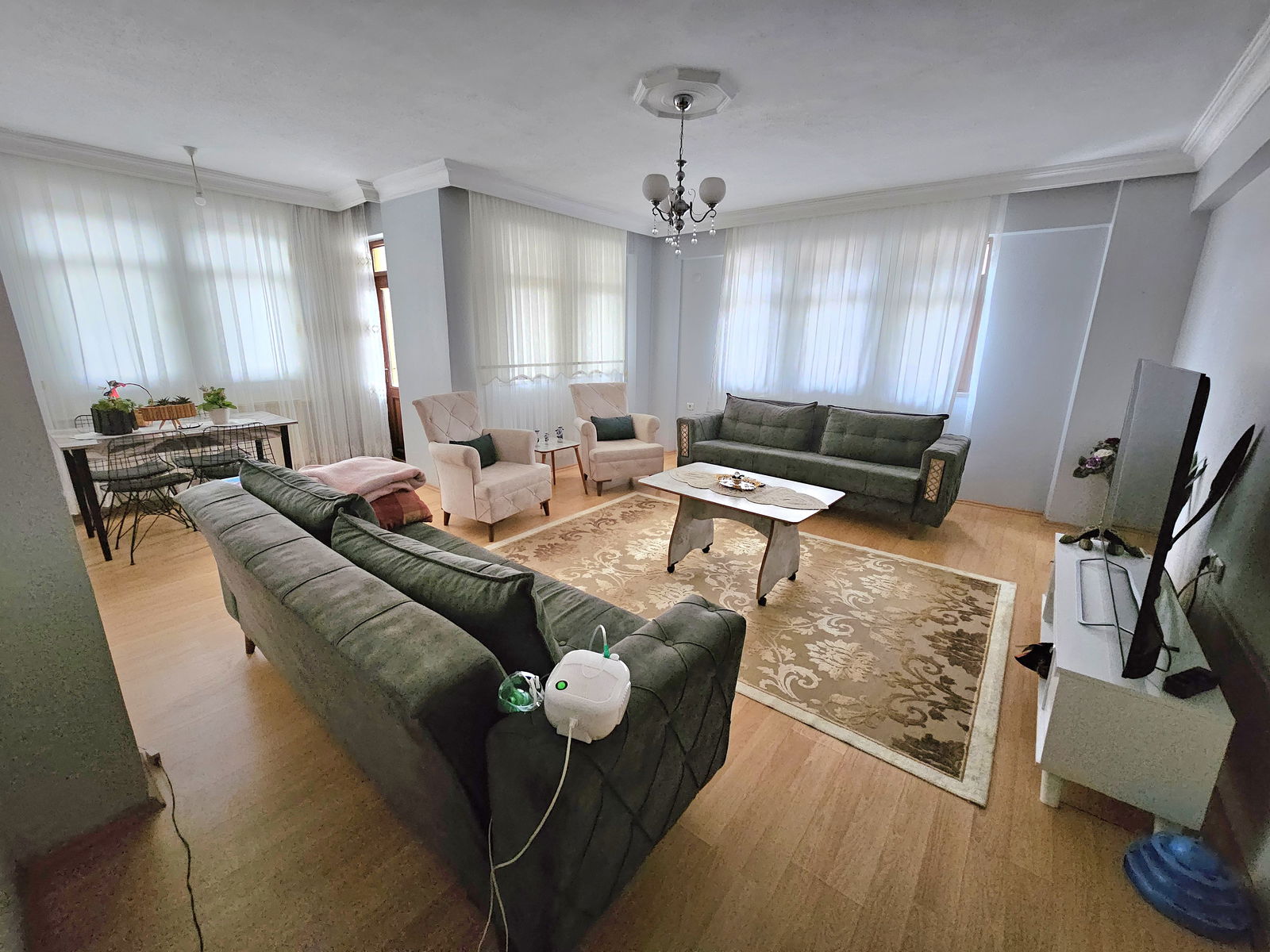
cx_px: 635
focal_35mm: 13
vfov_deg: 89.9
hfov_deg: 106.2
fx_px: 477
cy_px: 476
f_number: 2.2
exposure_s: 1/25.1
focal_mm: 2.2
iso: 1000
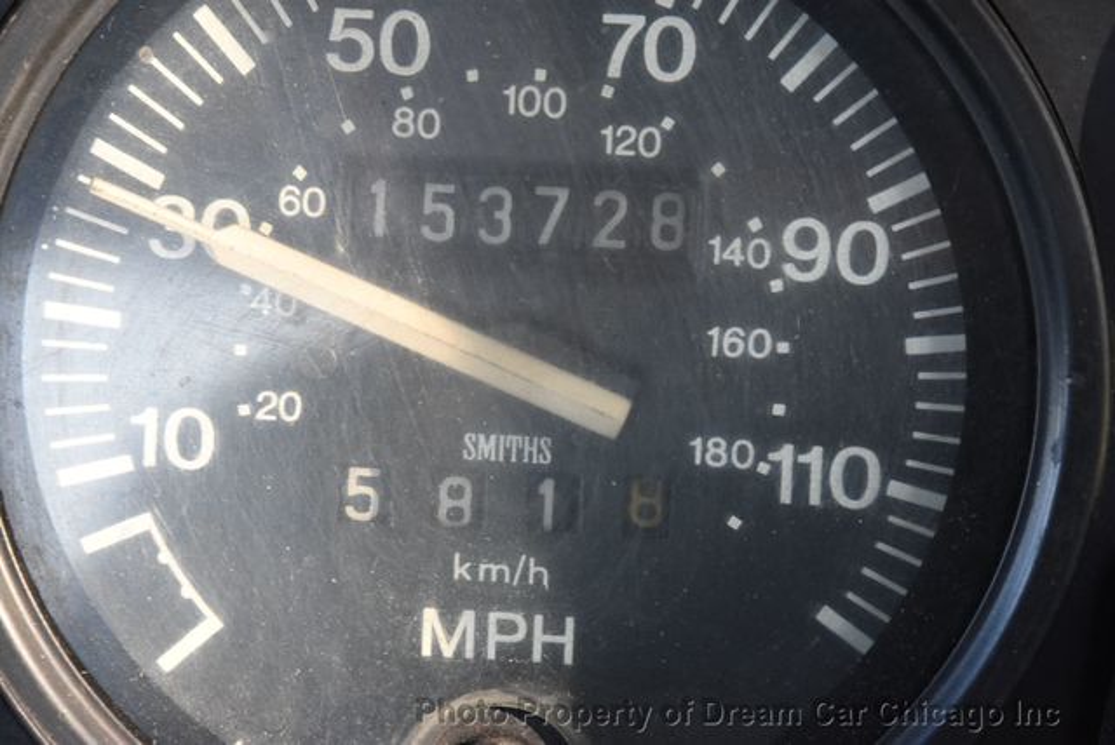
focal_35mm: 195
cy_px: 372
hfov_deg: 10.5
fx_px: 6045
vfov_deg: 7.1
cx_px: 558
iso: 2000
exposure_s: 1/40
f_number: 13
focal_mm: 130
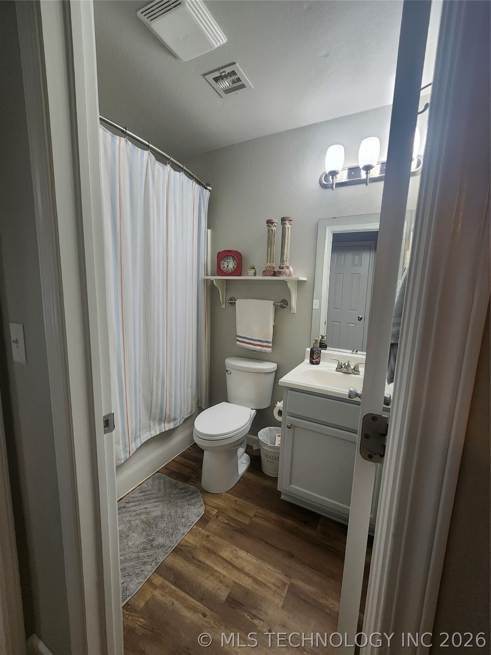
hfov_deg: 89.9
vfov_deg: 106.2
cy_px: 328
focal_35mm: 13
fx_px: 246
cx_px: 246
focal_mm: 2.2
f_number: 2.2
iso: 250
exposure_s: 1/60
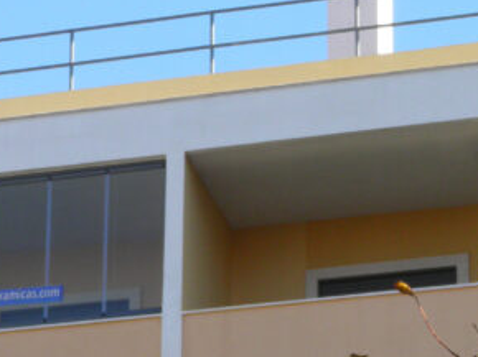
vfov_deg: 5.7
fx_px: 3560
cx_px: -157
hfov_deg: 7.6
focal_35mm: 258
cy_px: 322
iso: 50
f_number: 5.5
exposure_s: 1/125
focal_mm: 13.2
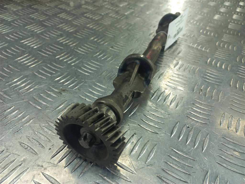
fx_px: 177
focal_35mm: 25
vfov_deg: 54.9
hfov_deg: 69.4
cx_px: 122
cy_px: 92
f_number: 1.8
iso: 50
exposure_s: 1/50
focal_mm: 4.6
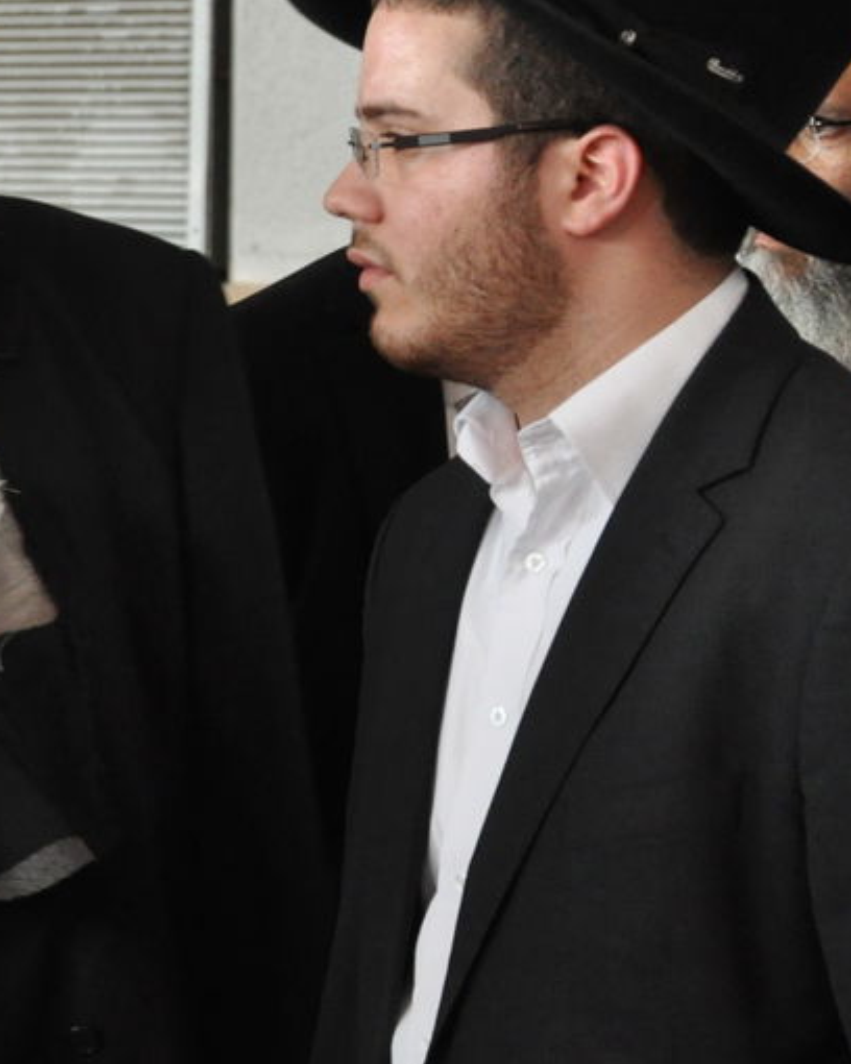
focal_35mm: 224
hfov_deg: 6.8
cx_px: -572
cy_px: 381
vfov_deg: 8.6
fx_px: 7052
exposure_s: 1/60
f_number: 5.6
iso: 1600
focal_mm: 58
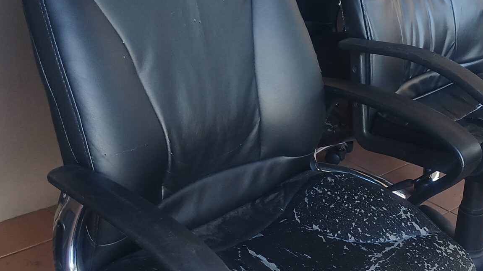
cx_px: 373
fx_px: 807
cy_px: 117
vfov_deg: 19.1
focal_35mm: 63
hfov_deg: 32.6
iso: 125
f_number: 1.8
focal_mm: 3.98
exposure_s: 1/50
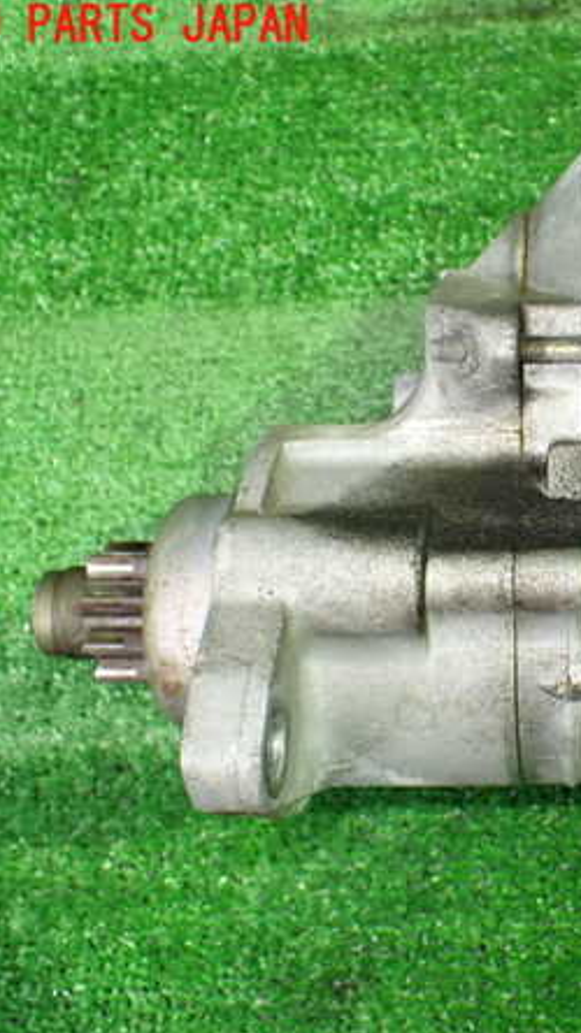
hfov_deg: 24.3
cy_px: 520
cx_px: 583
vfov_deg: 43.7
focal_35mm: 47
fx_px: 1288
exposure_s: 1/40
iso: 800
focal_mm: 5.79
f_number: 2.4
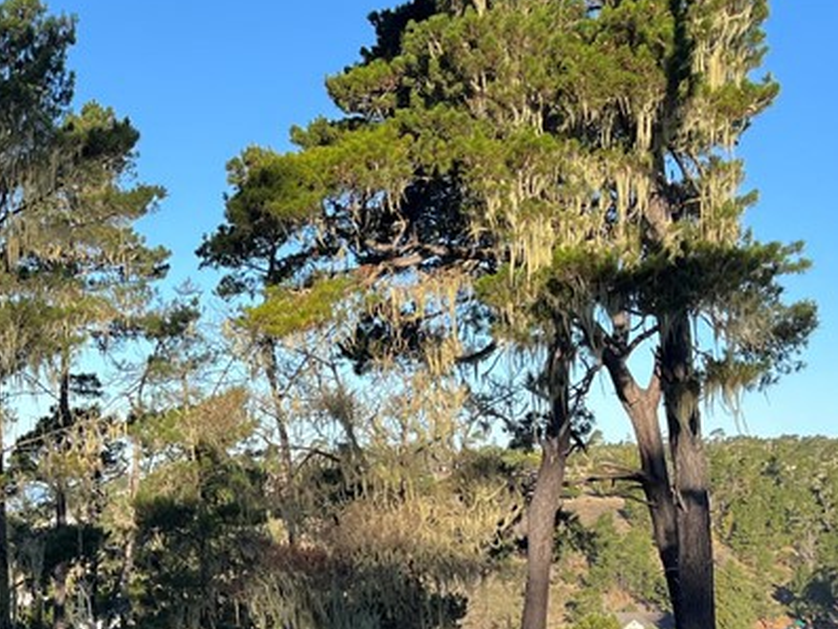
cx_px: -44
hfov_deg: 27.0
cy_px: 477
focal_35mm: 67
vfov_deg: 21.7
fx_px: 1622
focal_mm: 5.1
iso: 50
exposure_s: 1/1695
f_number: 1.6
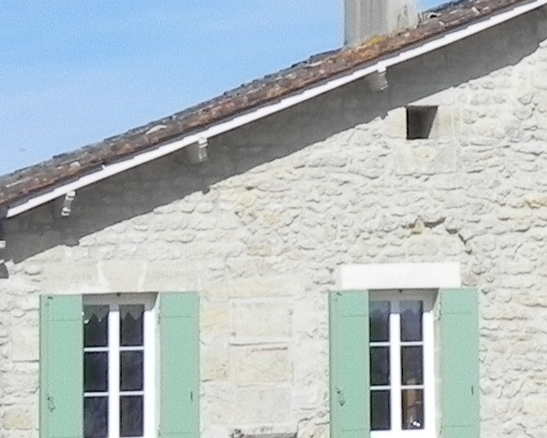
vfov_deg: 5.6
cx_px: 681
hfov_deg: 7.0
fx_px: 4403
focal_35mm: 272
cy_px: -303
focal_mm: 10.3
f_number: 8
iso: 160
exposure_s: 1/512
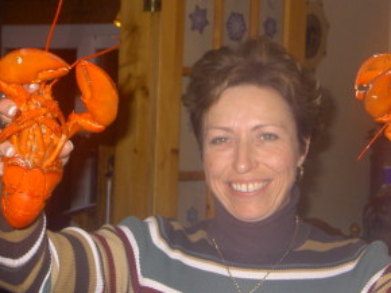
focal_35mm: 93
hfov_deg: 21.1
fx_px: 1050
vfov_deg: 15.9
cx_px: 240
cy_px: 130
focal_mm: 9.9
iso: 100
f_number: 3.8
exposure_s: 1/80
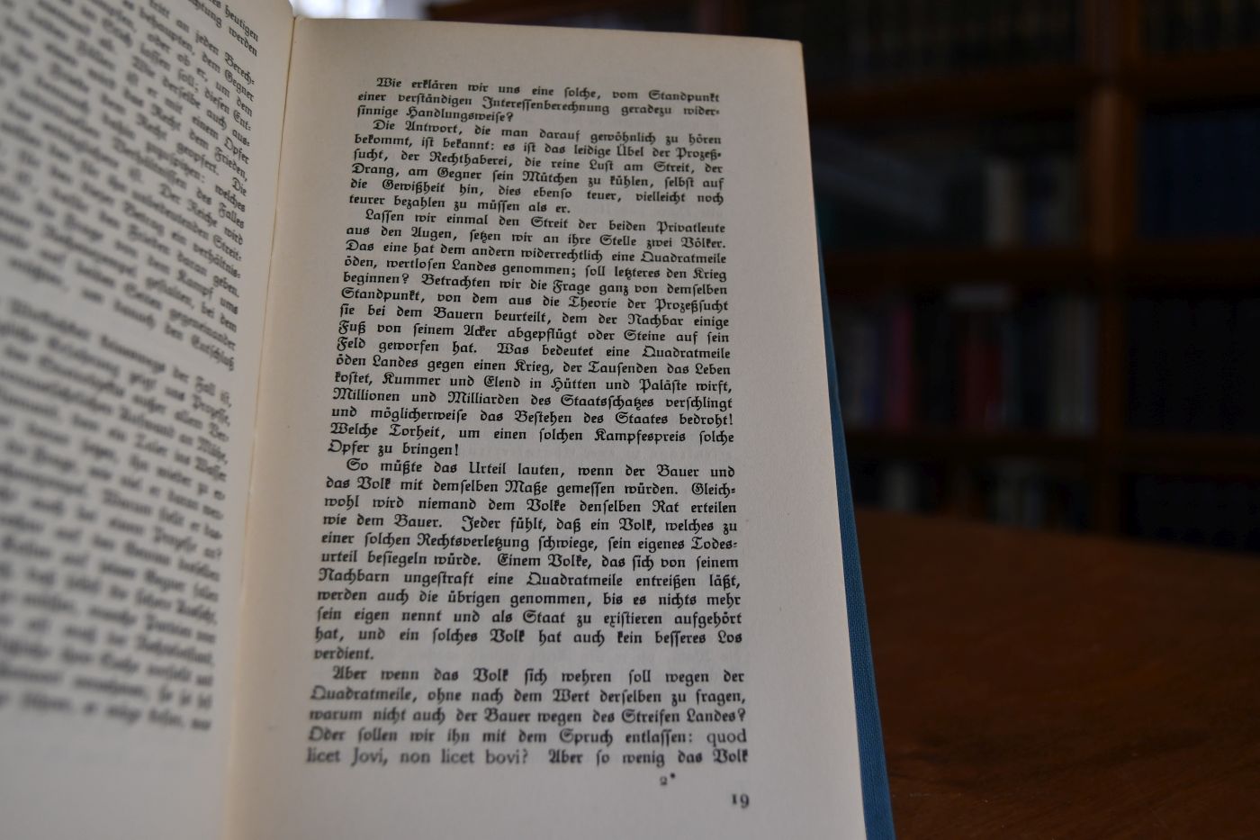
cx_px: 630
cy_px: 420
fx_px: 1260
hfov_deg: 53.1
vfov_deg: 36.9
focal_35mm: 36
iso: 400
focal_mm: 24
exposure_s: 1/250
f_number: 4.5
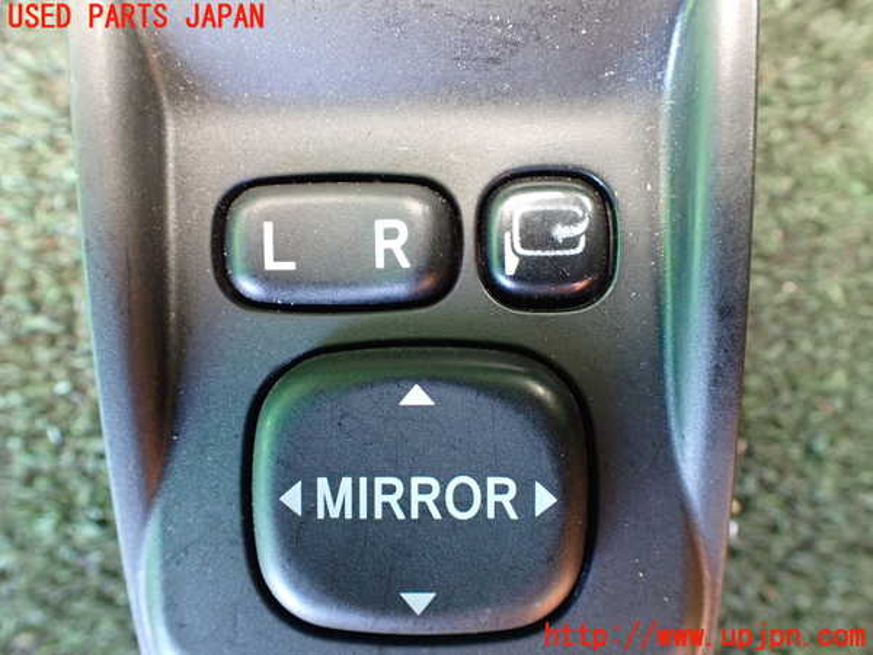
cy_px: 328
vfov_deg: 46.8
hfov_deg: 60.0
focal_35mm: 30
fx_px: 757
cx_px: 436
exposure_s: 1/30
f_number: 2.3
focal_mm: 5.4
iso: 800
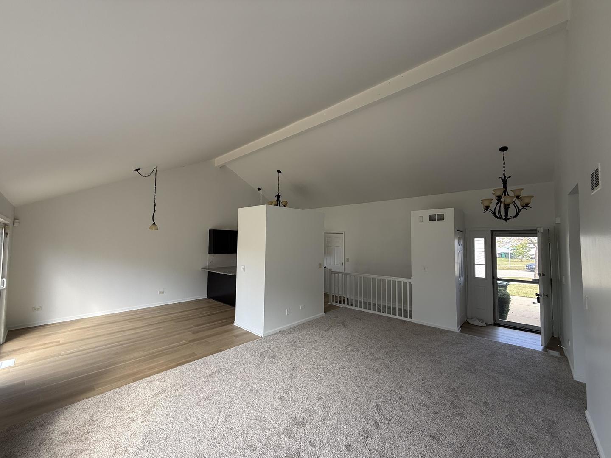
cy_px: 229
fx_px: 247
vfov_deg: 85.7
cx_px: 306
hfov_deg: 102.1
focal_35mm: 14
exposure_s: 1/99
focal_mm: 2.22
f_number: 2.2
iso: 64
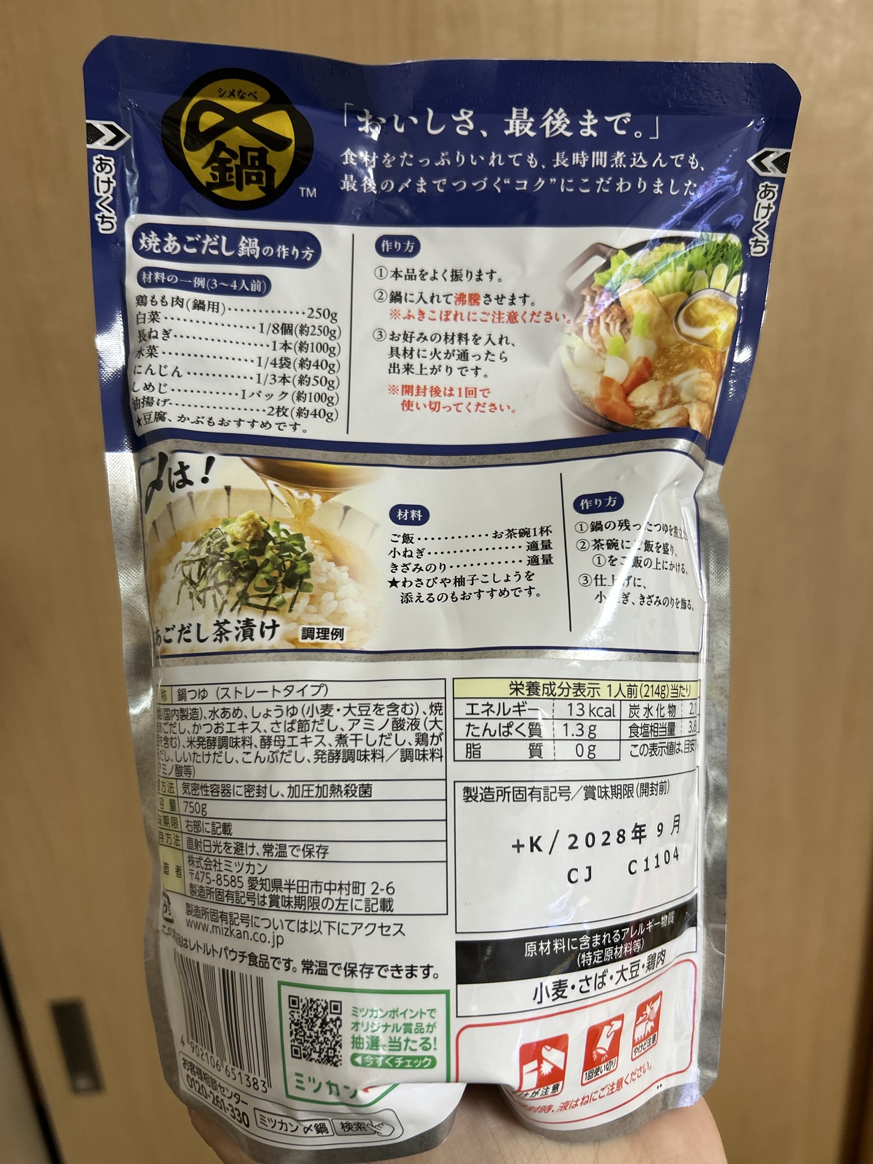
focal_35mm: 26
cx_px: 436
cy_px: 582
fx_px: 874
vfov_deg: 67.3
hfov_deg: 53.1
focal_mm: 5.7
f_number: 1.5
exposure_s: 1/50
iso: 100
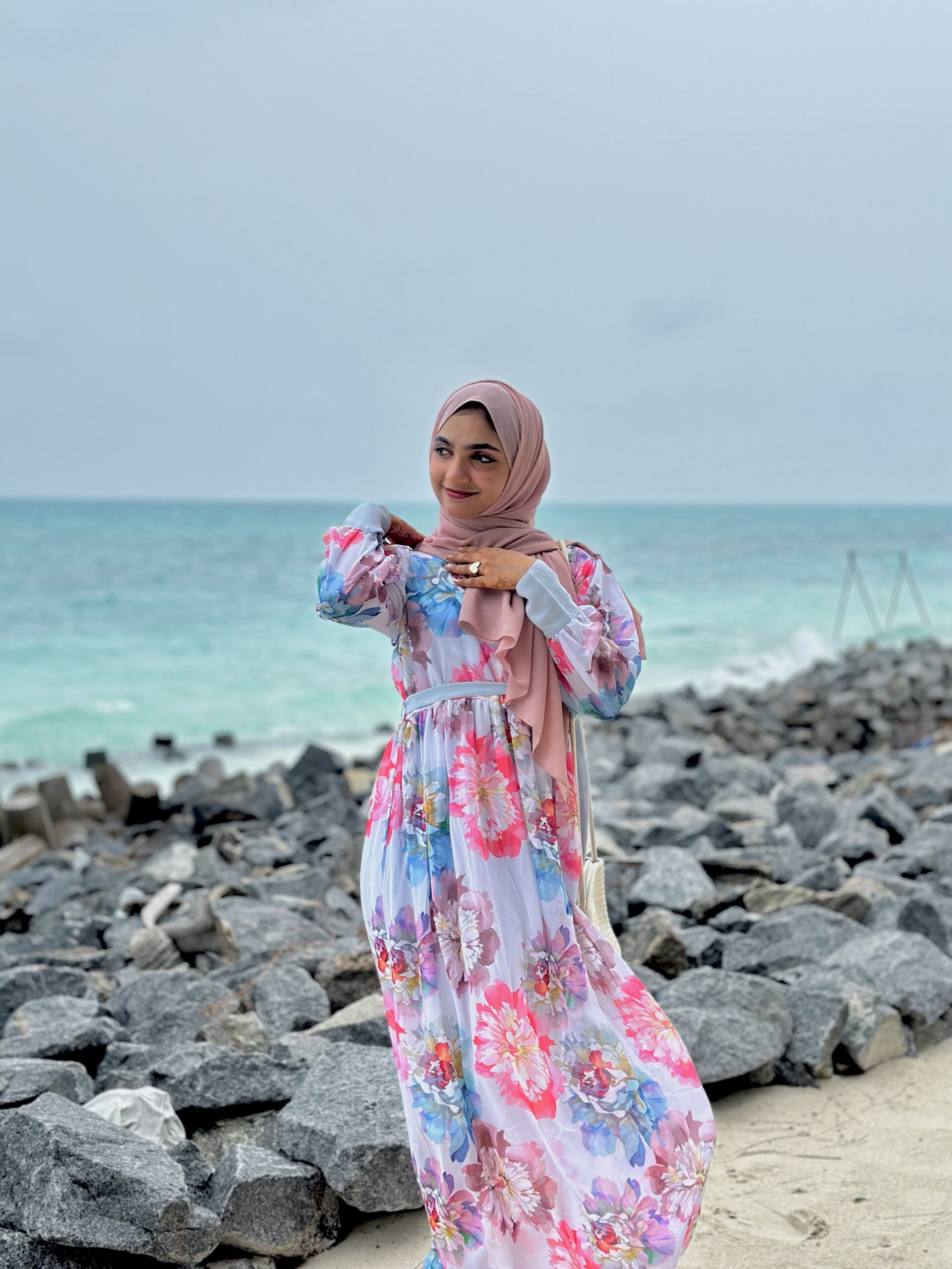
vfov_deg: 39.7
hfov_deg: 30.3
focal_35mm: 48
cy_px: 634
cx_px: 476
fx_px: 1760
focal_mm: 6.86
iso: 80
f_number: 1.78
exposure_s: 1/1721
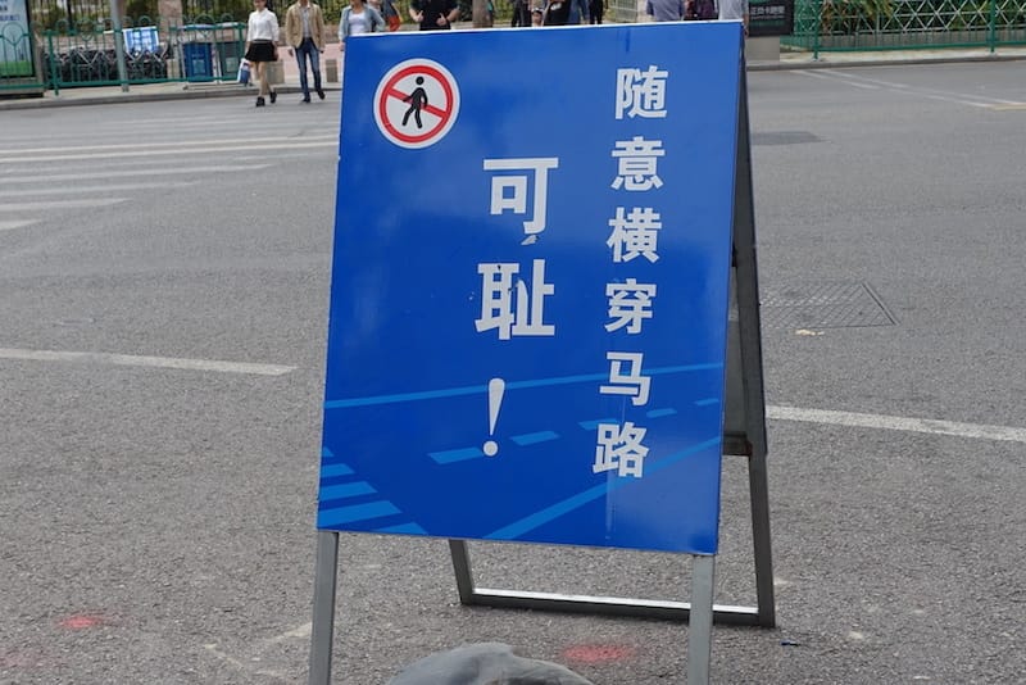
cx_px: 513
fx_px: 1026
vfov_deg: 36.9
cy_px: 342
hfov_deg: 53.1
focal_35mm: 36
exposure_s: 1/250
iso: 125
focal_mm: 13.34
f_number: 5.6
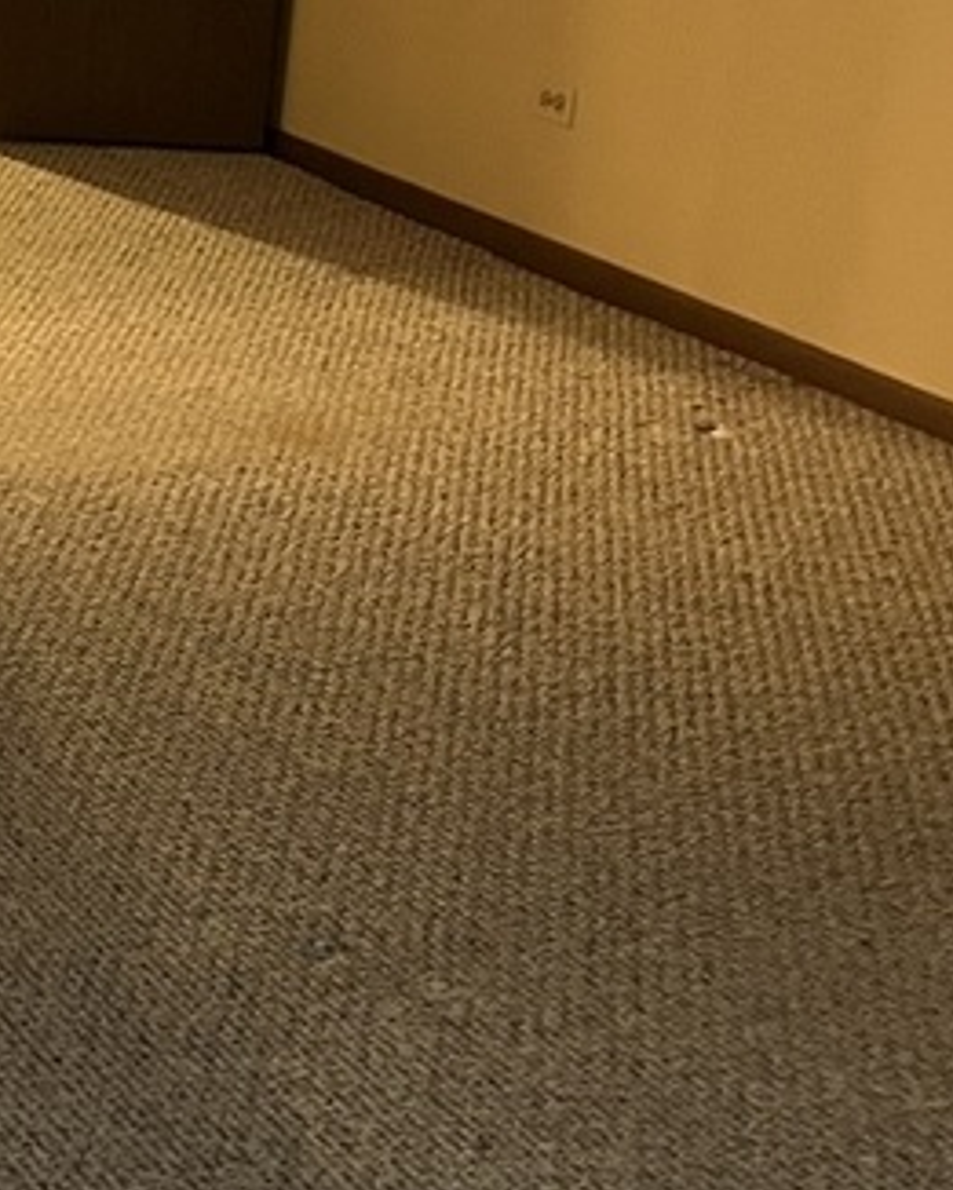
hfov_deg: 16.7
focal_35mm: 84
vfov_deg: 22.7
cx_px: -467
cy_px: 449
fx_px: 2960
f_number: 1.6
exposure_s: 1/30
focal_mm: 5.1
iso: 500
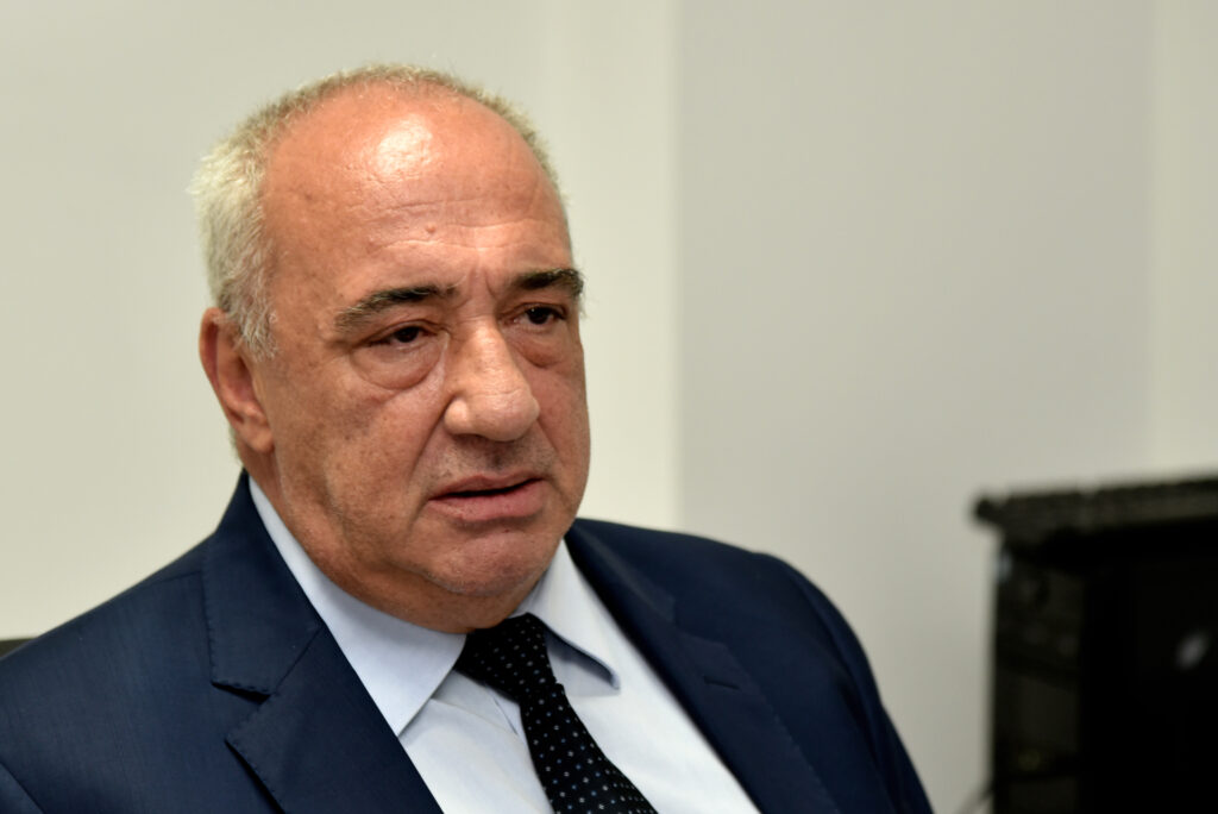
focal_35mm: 120
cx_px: 609
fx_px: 4062
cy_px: 407
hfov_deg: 17.1
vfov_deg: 11.4
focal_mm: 120
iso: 800
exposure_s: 1/125
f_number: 4
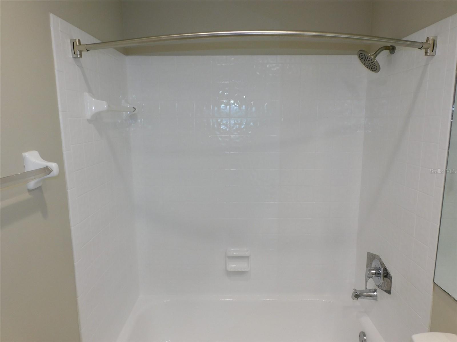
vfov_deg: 56.8
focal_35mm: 24
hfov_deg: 71.6
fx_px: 317
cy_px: 171
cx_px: 228
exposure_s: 1/60
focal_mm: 4.3
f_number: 3.3
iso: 125
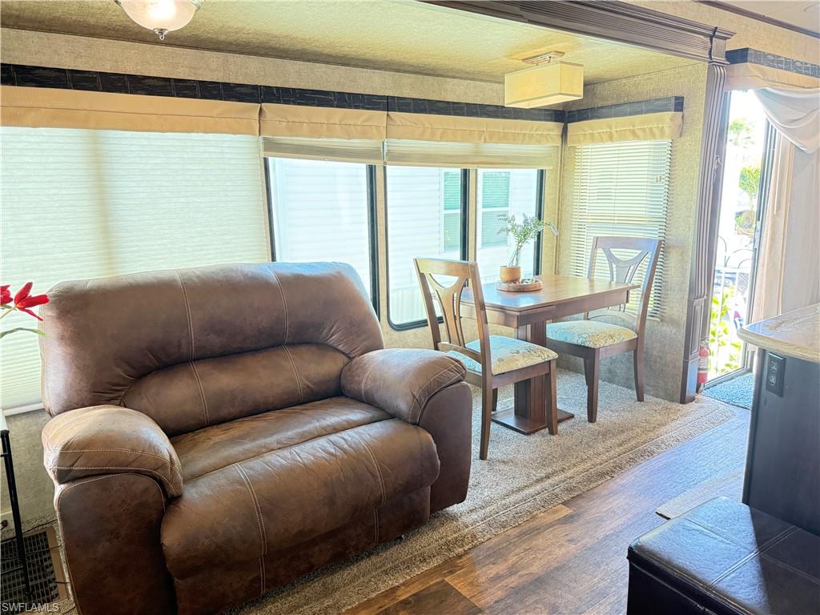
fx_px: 569
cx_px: 410
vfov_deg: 56.8
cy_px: 308
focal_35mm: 24
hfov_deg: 71.6
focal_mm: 6.76
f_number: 1.78
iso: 640
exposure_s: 1/60
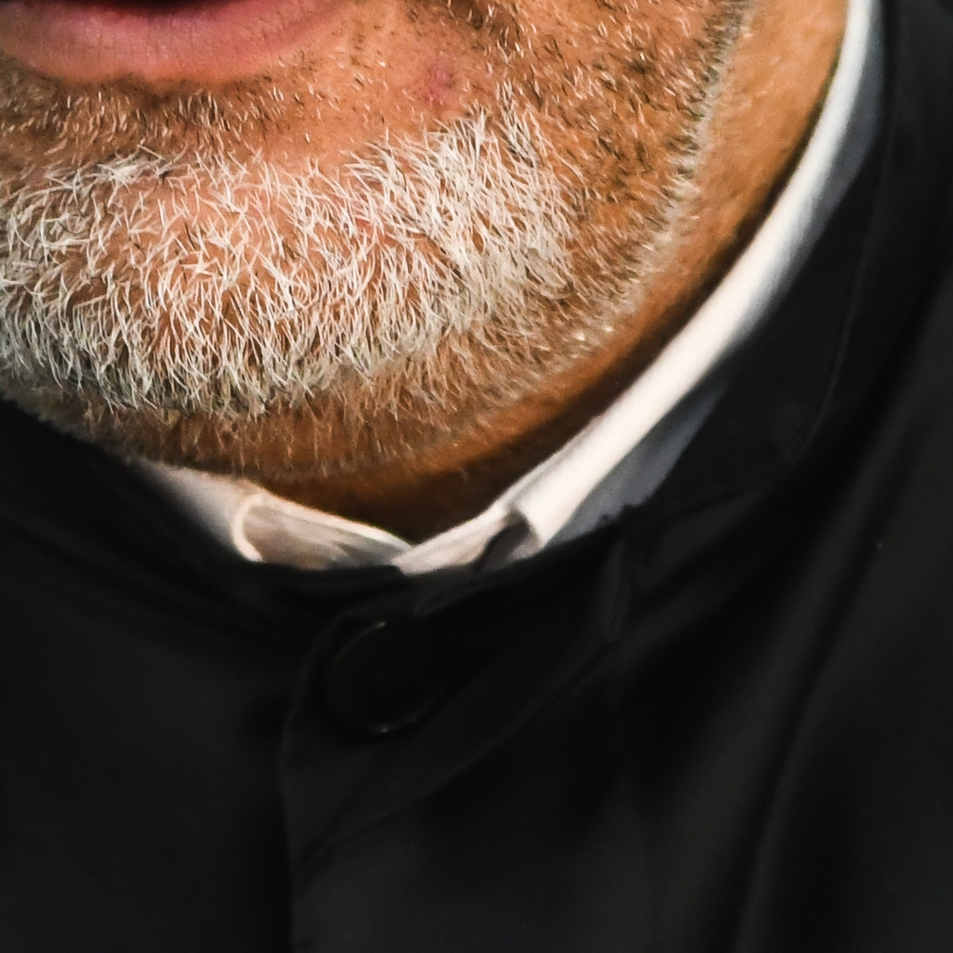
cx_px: -355
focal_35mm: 331
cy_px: -247
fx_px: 10310
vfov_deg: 5.3
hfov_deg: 5.3
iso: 1000
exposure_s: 1/60
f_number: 4
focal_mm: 70
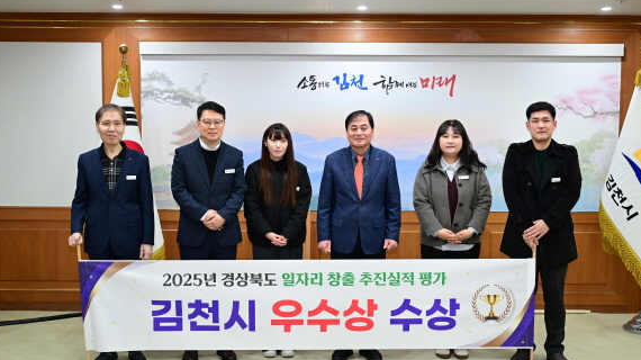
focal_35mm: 43
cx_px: 329
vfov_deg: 27.7
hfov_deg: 47.4
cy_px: 191
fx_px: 731
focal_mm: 39
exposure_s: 1/125
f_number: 3.2
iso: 1000
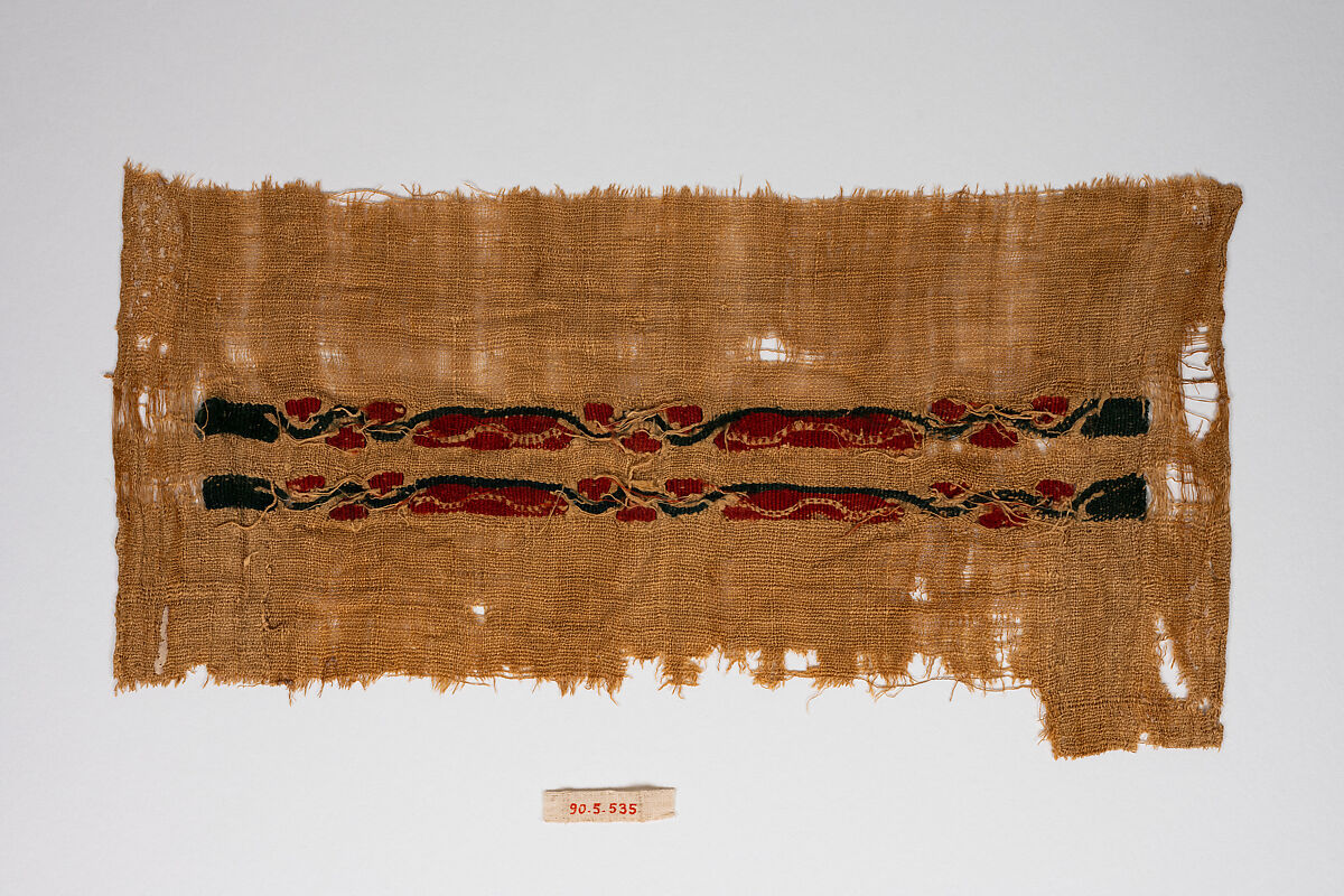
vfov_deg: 27.0
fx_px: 1867
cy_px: 448
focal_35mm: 50
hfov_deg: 39.6
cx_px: 672
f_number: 11
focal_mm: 50
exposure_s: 1/40
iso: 250
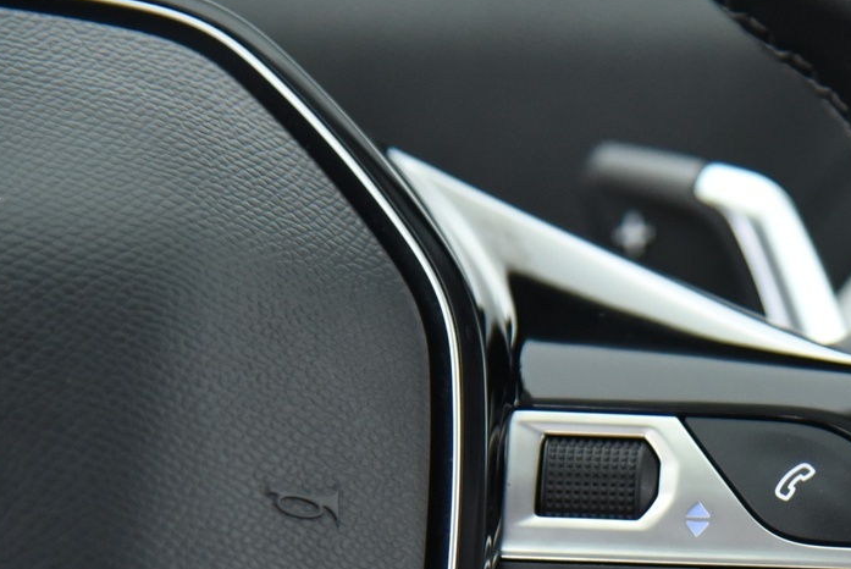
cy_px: 582
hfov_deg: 8.8
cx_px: 777
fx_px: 5489
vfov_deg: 5.9
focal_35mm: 232
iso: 4000
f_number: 4
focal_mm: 100
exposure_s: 1/20
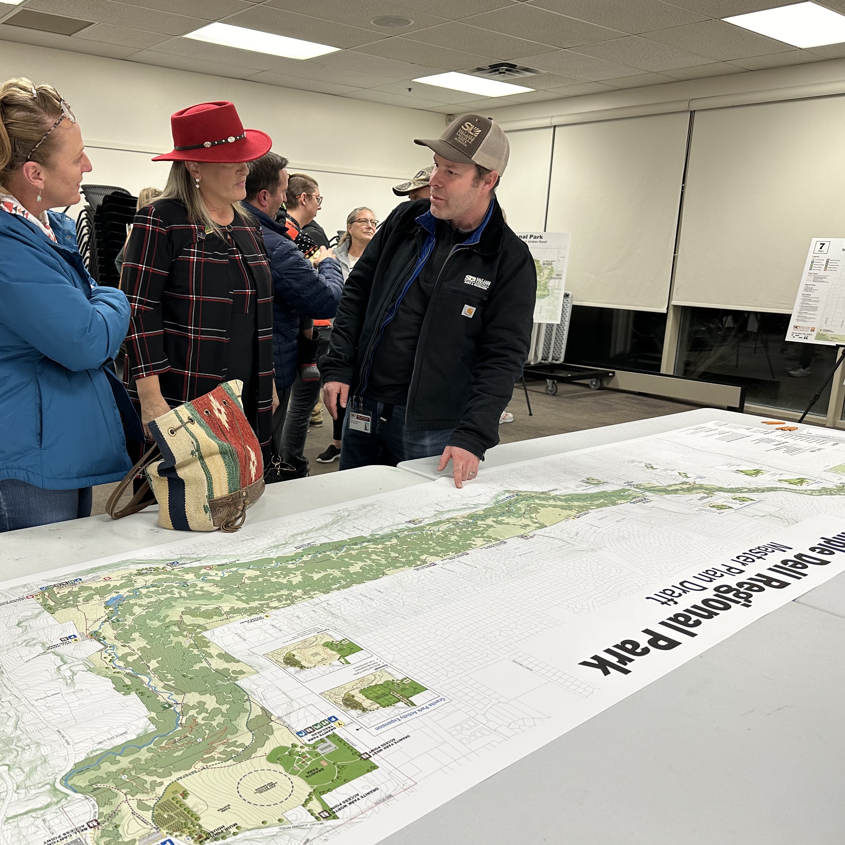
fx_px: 801
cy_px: 417
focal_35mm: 29
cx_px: 323
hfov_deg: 55.1
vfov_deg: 55.6
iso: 125
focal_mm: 6.86
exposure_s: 1/120
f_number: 1.78
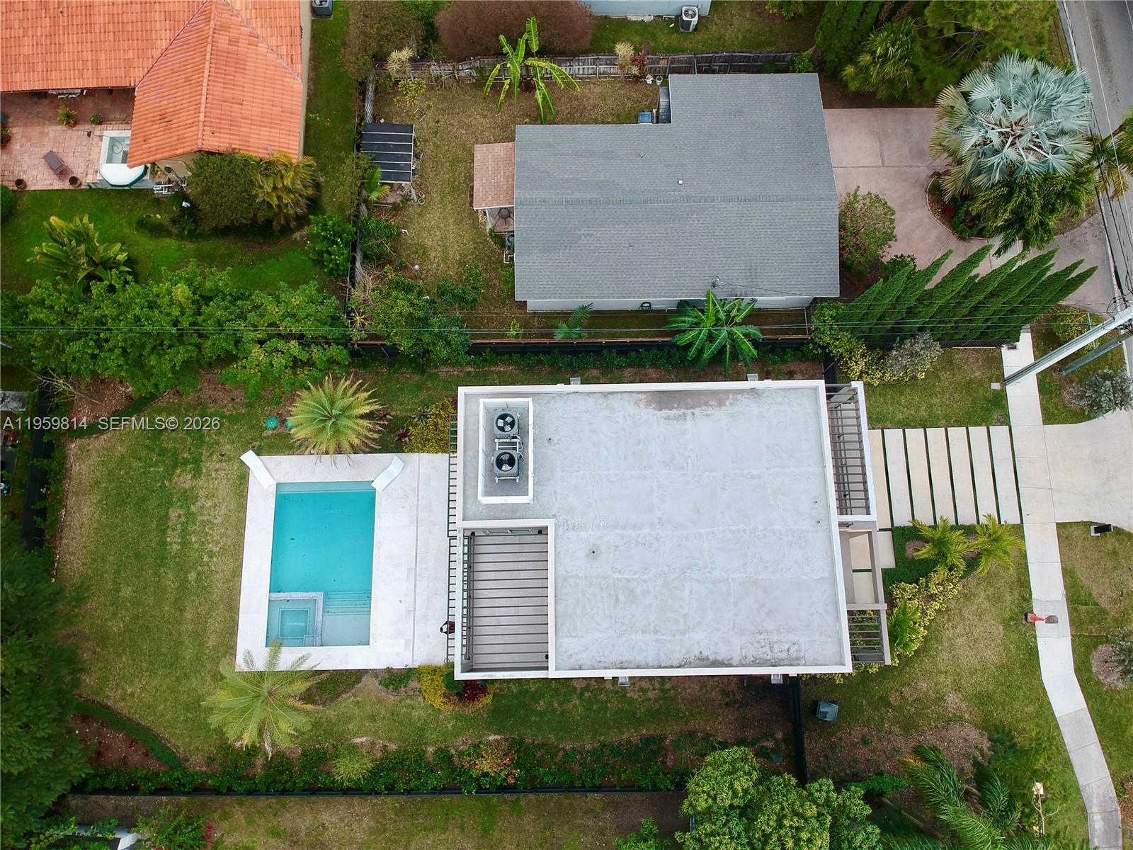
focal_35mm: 25
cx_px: 566
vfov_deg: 54.9
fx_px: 818
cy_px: 425
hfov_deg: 69.4
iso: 100
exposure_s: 1/320
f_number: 2.6
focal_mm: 4.49
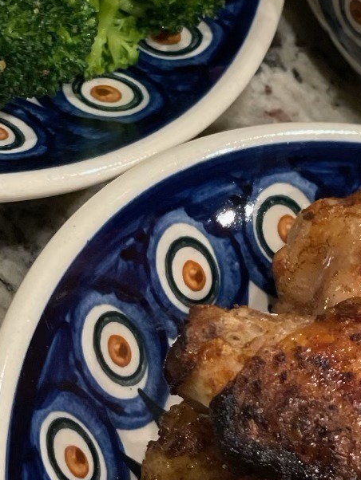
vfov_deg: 11.4
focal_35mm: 174
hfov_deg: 8.5
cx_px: 284
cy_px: 256
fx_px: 2418
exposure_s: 1/40
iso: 250
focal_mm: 6
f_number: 2
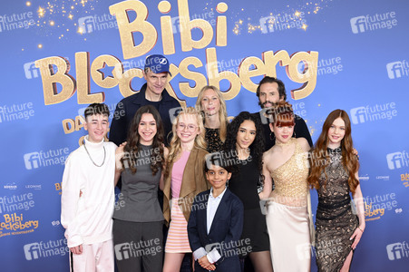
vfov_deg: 25.5
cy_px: 136
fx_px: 602
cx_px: 204
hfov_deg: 37.5
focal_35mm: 53
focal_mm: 53
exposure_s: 1/200
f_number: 5
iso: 800
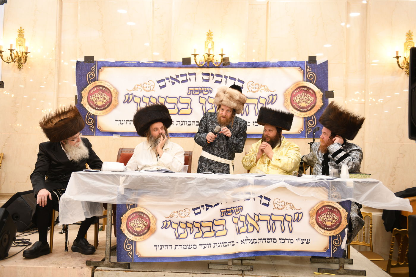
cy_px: 138
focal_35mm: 38
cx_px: 208
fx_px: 439
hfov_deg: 50.7
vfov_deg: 35.0
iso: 250
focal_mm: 38
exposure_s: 1/100
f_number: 2.8
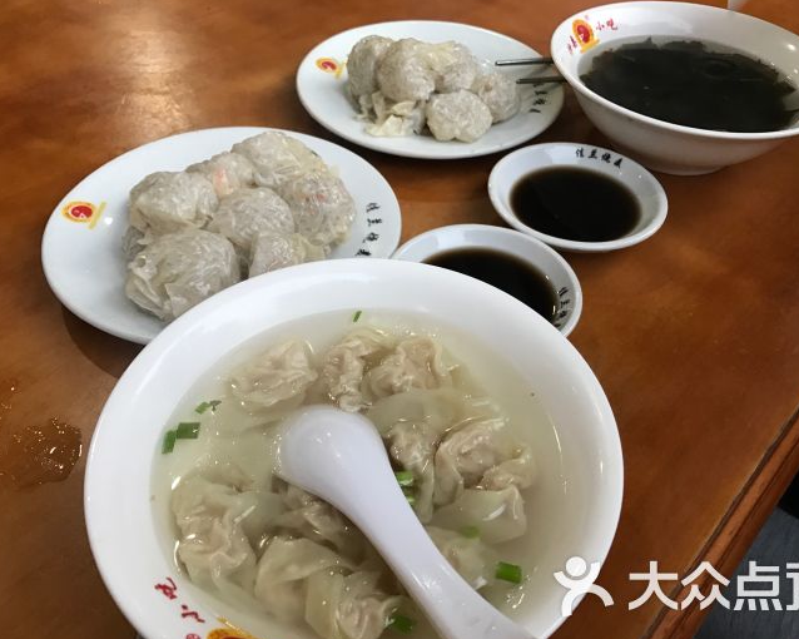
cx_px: 430
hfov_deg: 58.7
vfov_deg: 48.5
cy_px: 323
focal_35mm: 30
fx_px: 709
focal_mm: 3.99
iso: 40
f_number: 1.8
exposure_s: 1/17
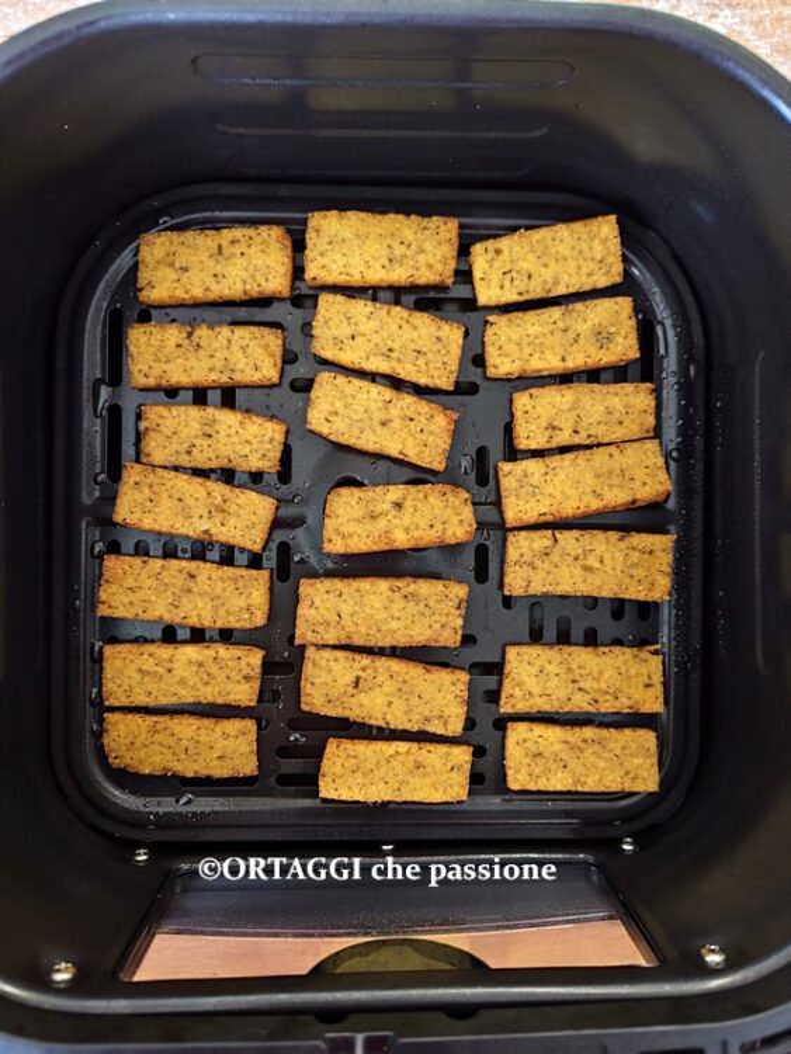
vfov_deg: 73.9
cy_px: 527
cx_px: 396
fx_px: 700
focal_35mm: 23
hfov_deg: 58.9
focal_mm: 6.14
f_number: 1.65
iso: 2500
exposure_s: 1/14.3
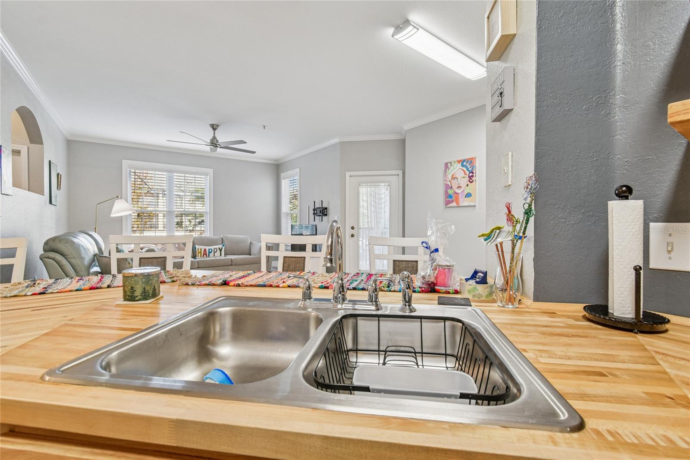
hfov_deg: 100.4
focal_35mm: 15
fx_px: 287
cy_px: 230
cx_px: 345
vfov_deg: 77.3
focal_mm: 10
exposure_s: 1/3.33
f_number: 7.1
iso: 100
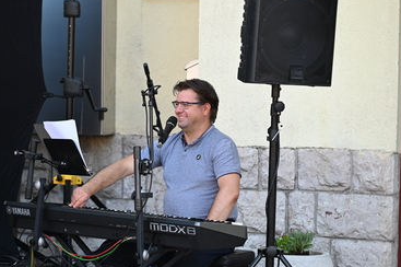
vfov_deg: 9.3
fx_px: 1636
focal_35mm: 147
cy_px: 135
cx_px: 168
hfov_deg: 14.0
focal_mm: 120
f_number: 4
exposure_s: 1/250
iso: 360
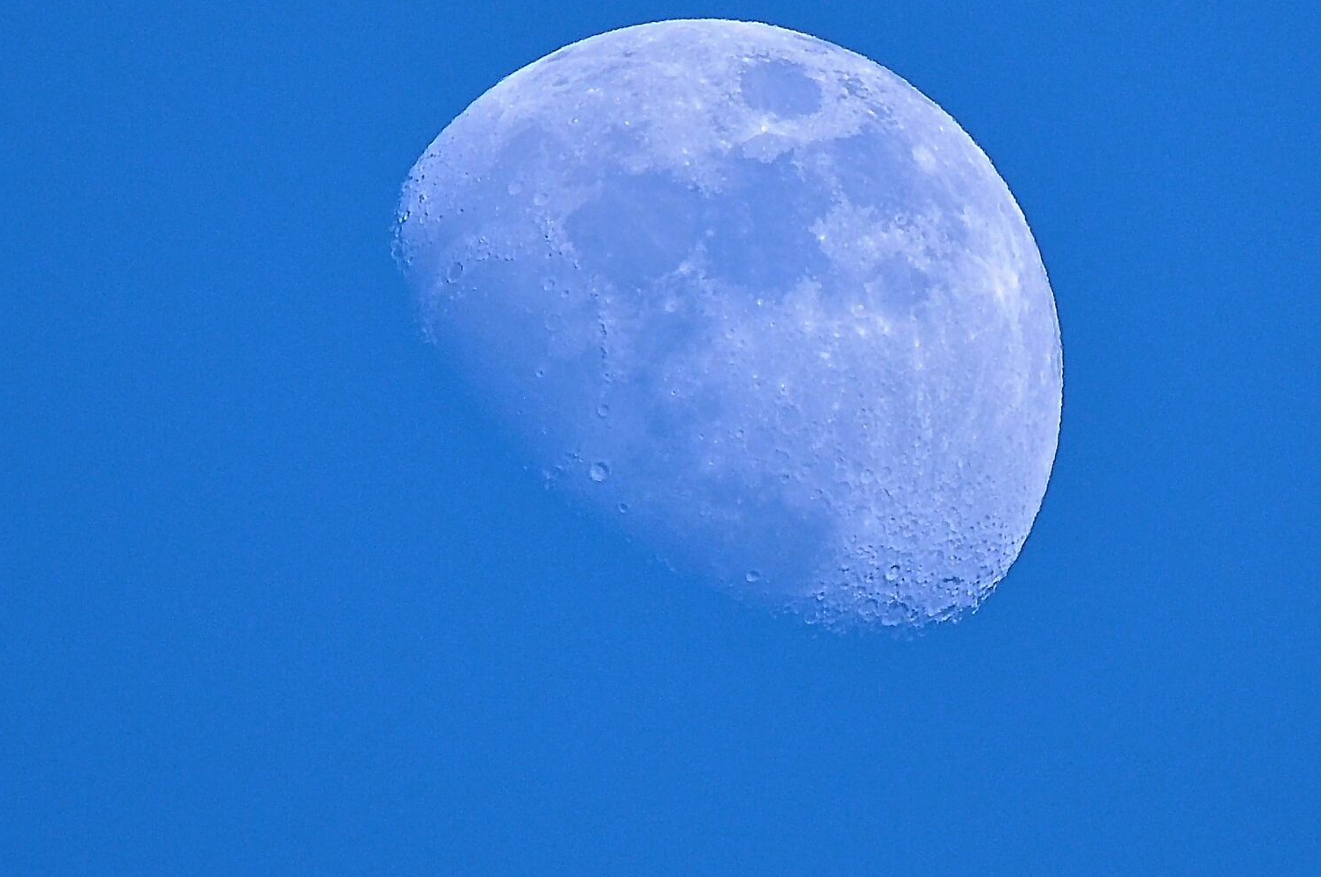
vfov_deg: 1.0
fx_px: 52583
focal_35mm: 1435
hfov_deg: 1.4
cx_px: 748
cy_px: 314
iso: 200
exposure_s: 1/400
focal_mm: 600
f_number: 6.3
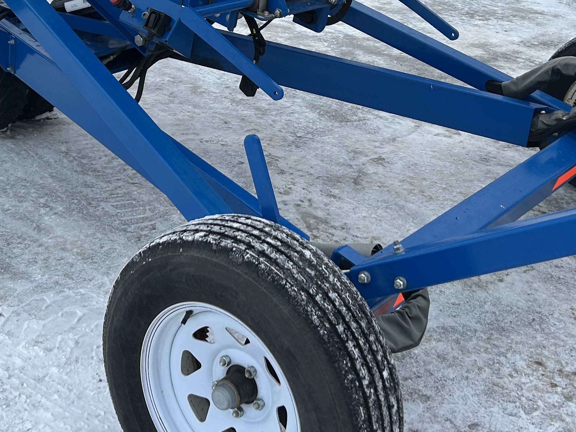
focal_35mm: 62
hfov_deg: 31.1
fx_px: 1032
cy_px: 52
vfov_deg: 23.1
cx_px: 243
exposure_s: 1/458
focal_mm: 5.7
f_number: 1.5
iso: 50
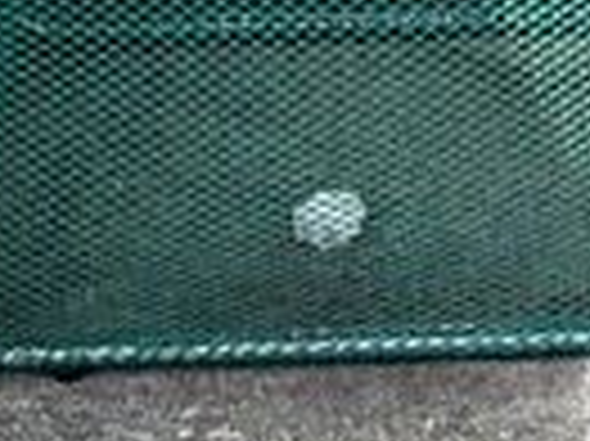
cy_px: -290
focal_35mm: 139
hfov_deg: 13.4
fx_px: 2367
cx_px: 869
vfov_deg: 10.2
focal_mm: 5.1
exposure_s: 1/804
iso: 50
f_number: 1.6
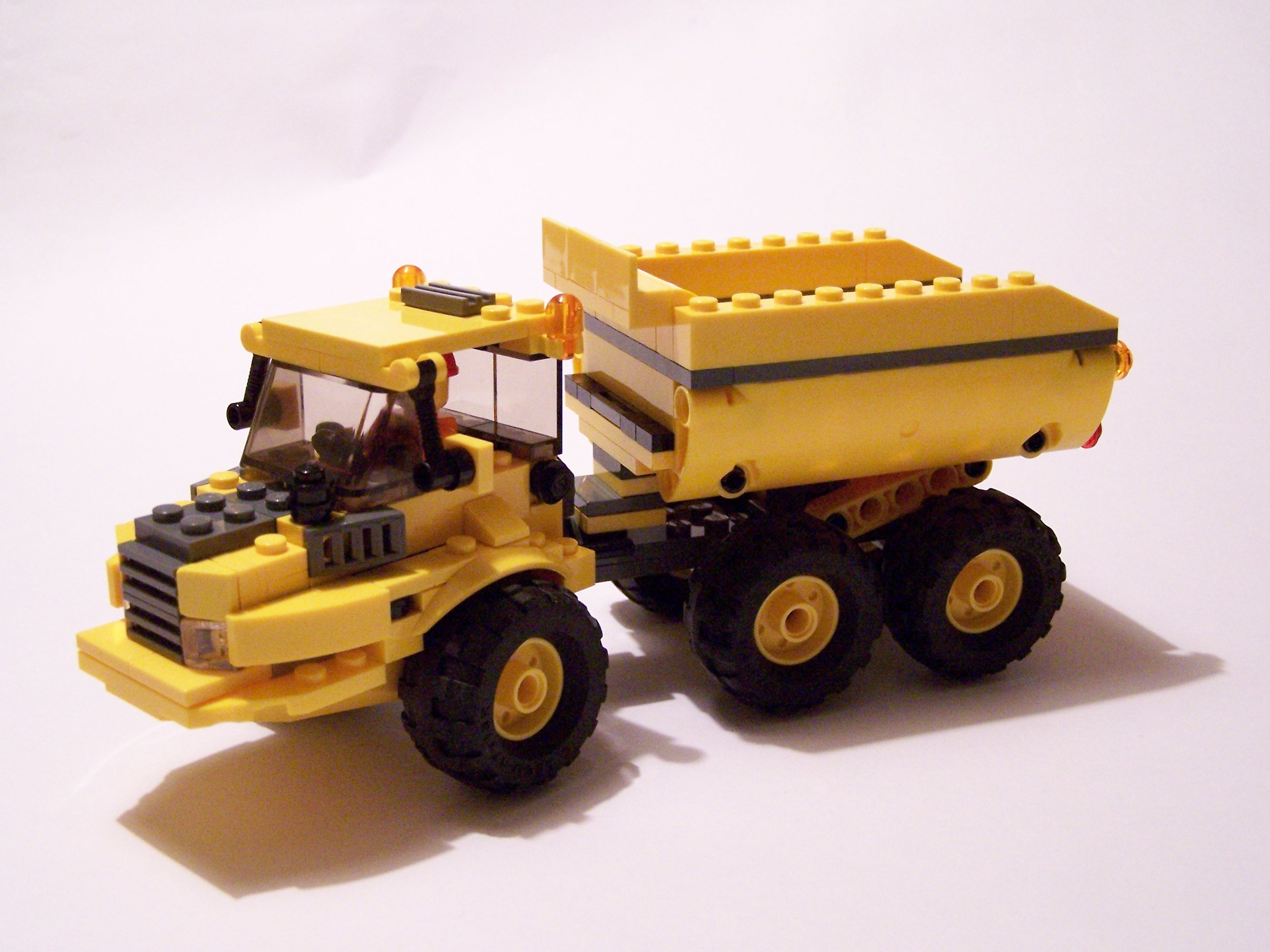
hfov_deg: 39.7
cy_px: 476
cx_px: 635
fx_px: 1761
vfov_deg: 30.3
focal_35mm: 48
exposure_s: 1/10
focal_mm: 8
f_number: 3
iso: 400
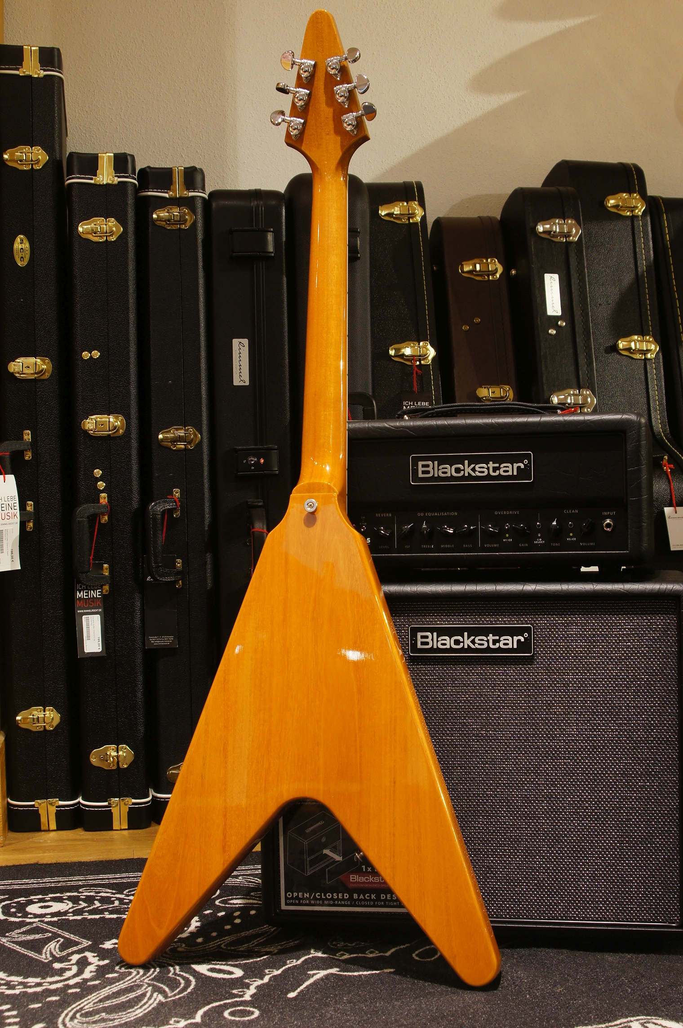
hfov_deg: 29.8
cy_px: 514
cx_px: 342
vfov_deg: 43.6
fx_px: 1284
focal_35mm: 45
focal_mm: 30
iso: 400
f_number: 8
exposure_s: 1/5
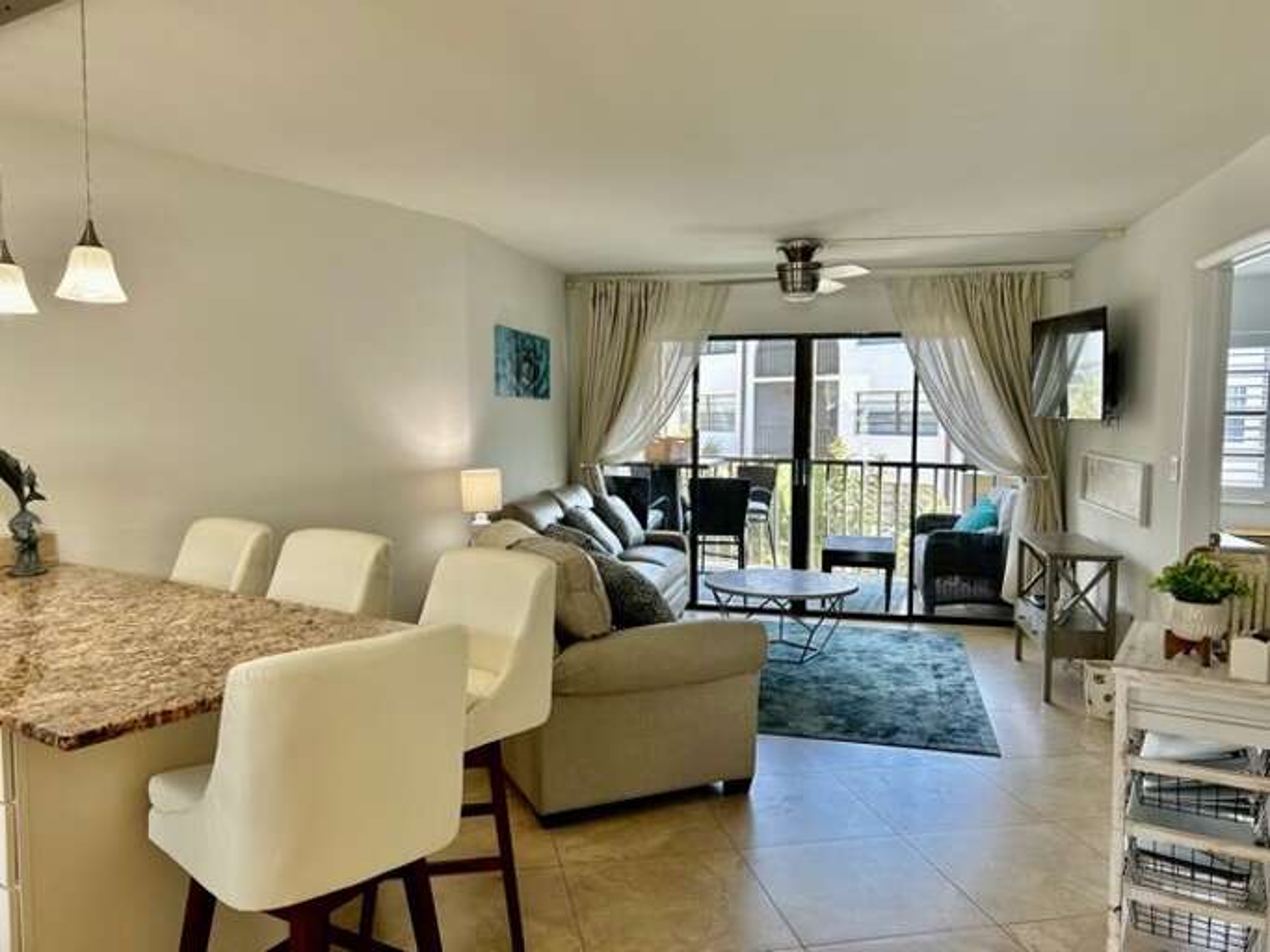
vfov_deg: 53.0
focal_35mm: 26
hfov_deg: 67.3
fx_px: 954
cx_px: 635
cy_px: 476
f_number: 1.5
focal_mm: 5.7
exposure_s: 1/142
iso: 64
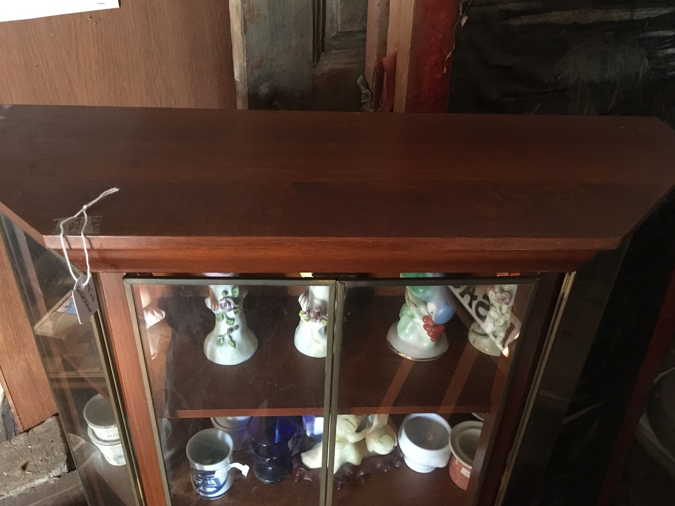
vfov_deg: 46.8
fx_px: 585
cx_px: 337
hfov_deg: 60.0
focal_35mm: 30
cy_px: 260
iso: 320
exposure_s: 1/17
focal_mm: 4.15
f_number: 2.2
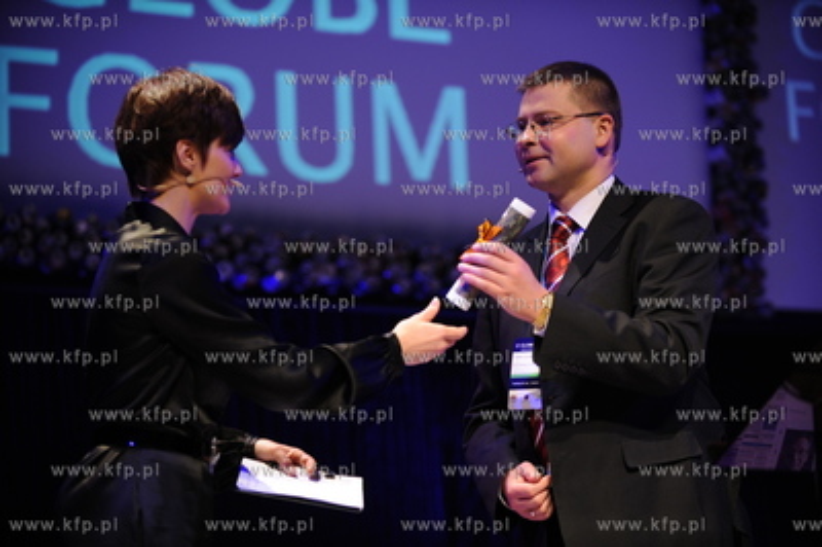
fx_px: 2327
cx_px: 411
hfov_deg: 20.0
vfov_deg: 13.4
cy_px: 274
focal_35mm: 102
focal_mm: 102
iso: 800
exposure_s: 1/125
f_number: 2.8
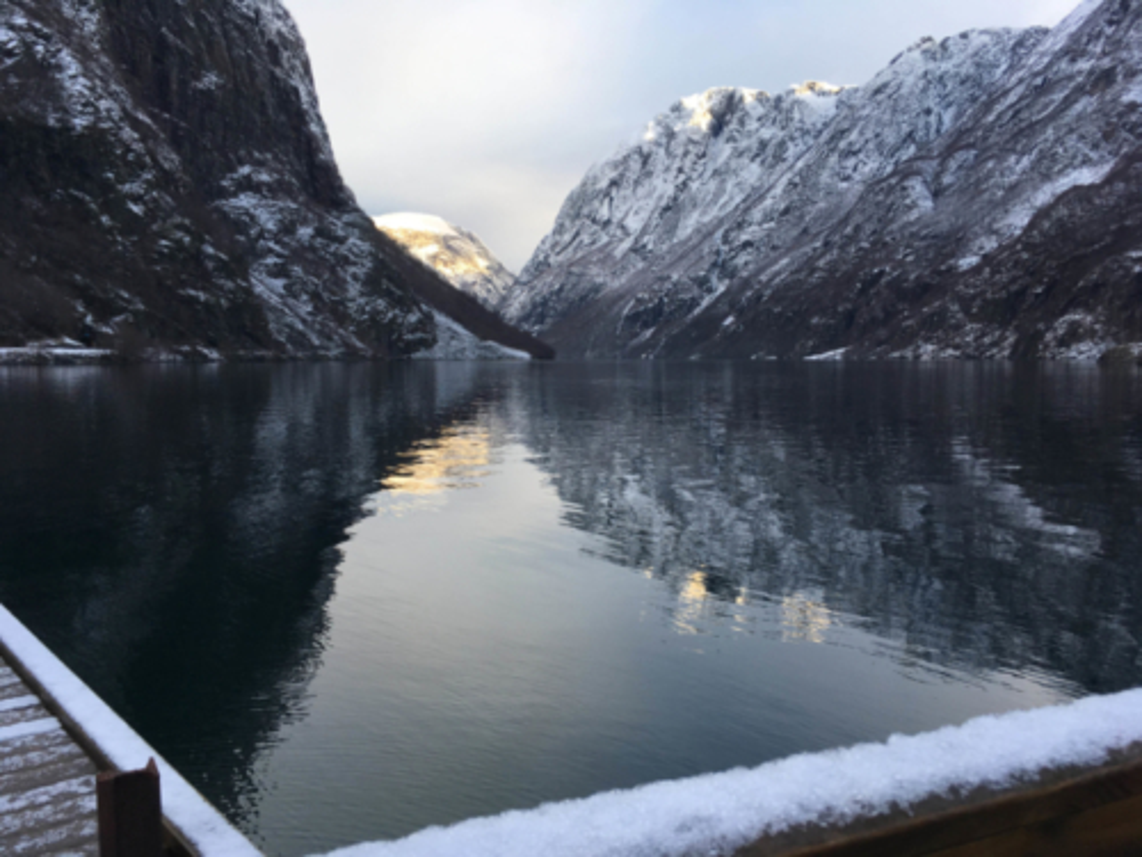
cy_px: 428
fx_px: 957
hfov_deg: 61.7
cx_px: 571
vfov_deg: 48.2
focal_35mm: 29
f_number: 2.2
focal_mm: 4.15
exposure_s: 1/292
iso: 25
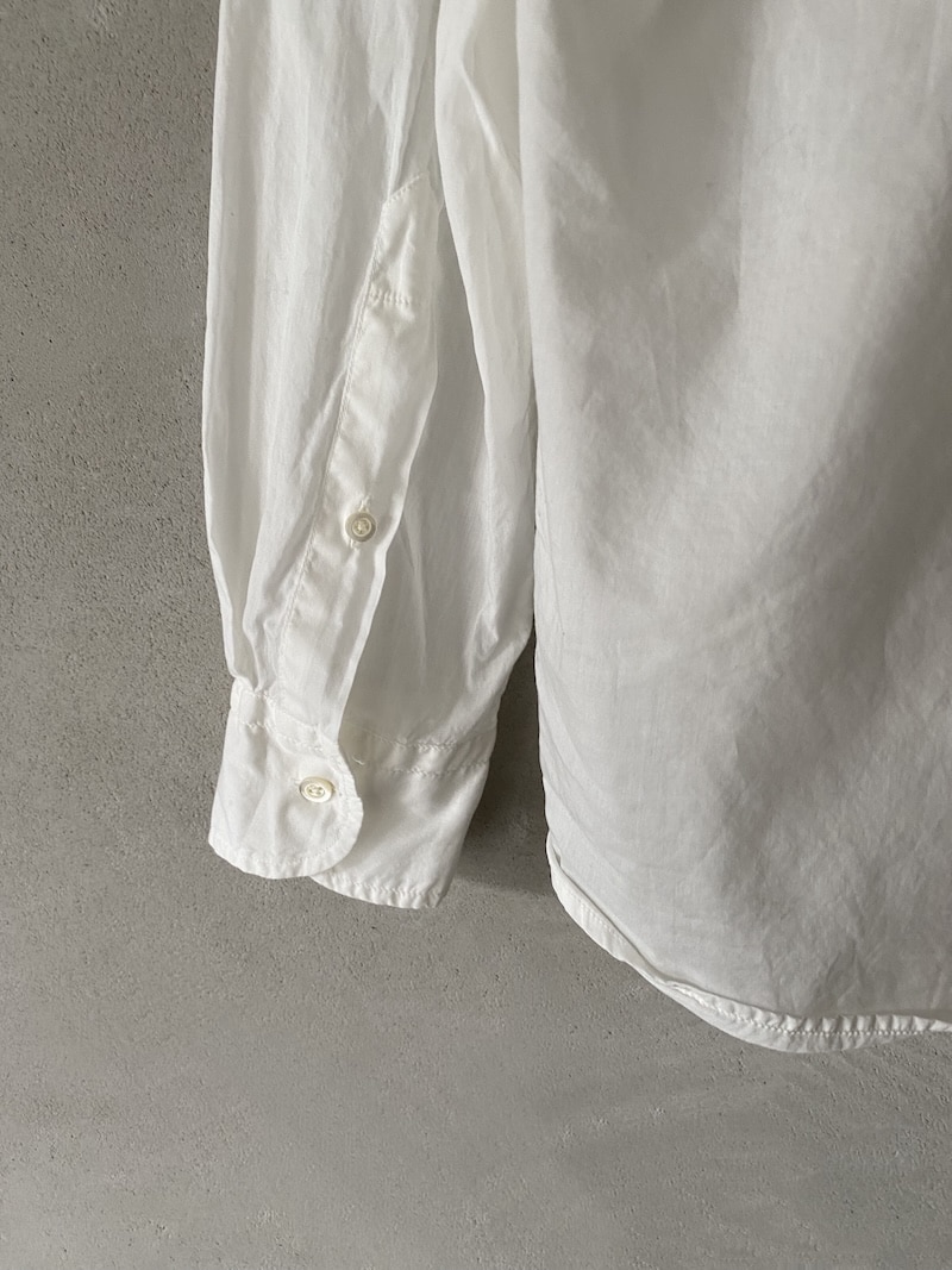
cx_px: 476
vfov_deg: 67.3
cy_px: 635
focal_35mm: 26
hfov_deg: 53.1
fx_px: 954
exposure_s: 1/50
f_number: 1.8
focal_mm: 4.25
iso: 80
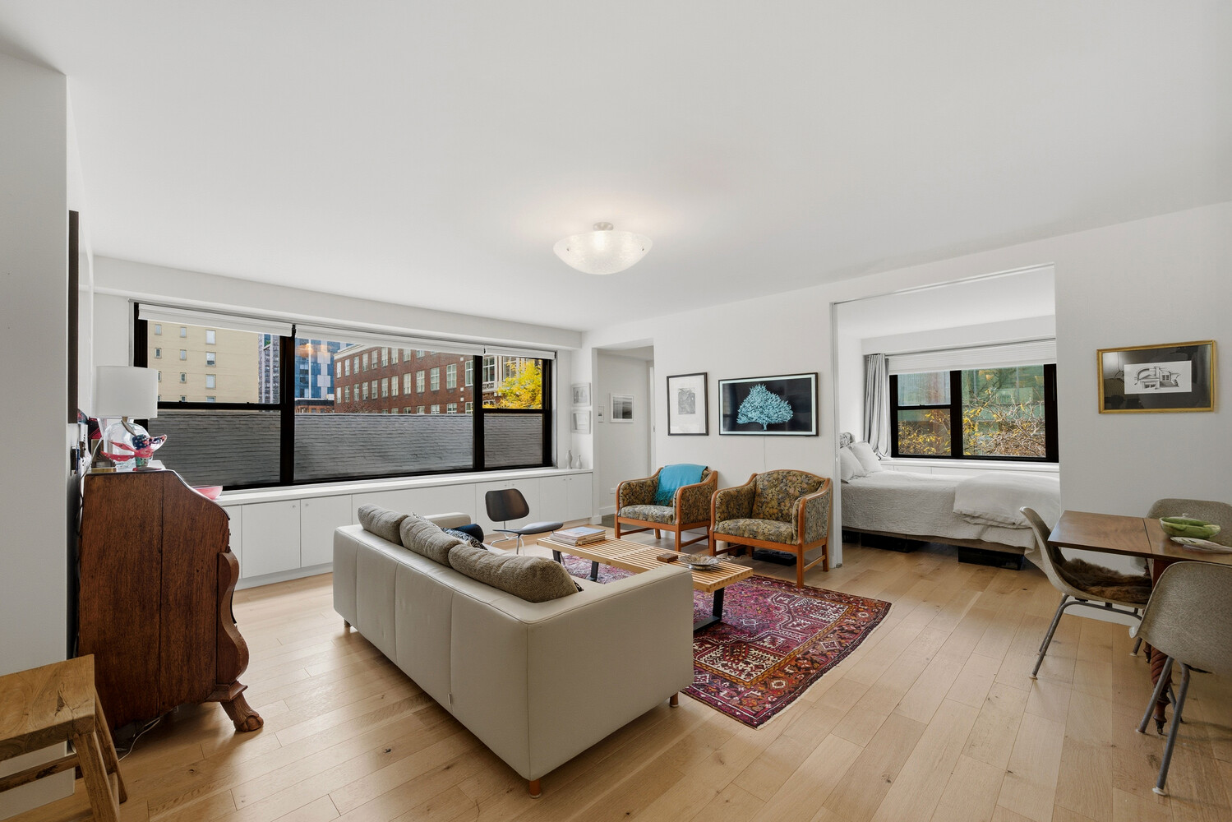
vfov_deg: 85.4
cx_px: 616
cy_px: 411
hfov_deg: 108.3
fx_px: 445
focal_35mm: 13
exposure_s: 1/6
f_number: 8
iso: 400
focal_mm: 13
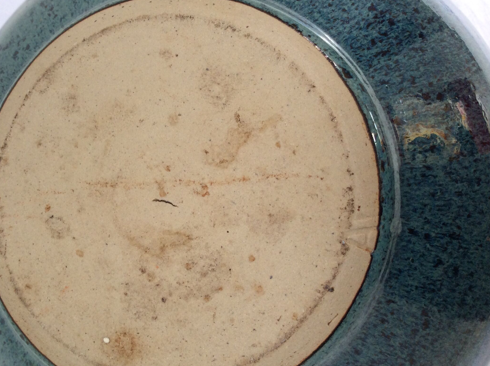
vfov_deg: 35.8
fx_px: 565
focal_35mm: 40
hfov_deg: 46.5
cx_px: 191
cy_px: 208
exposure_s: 1/100
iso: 50
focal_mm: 3.3
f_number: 2.4
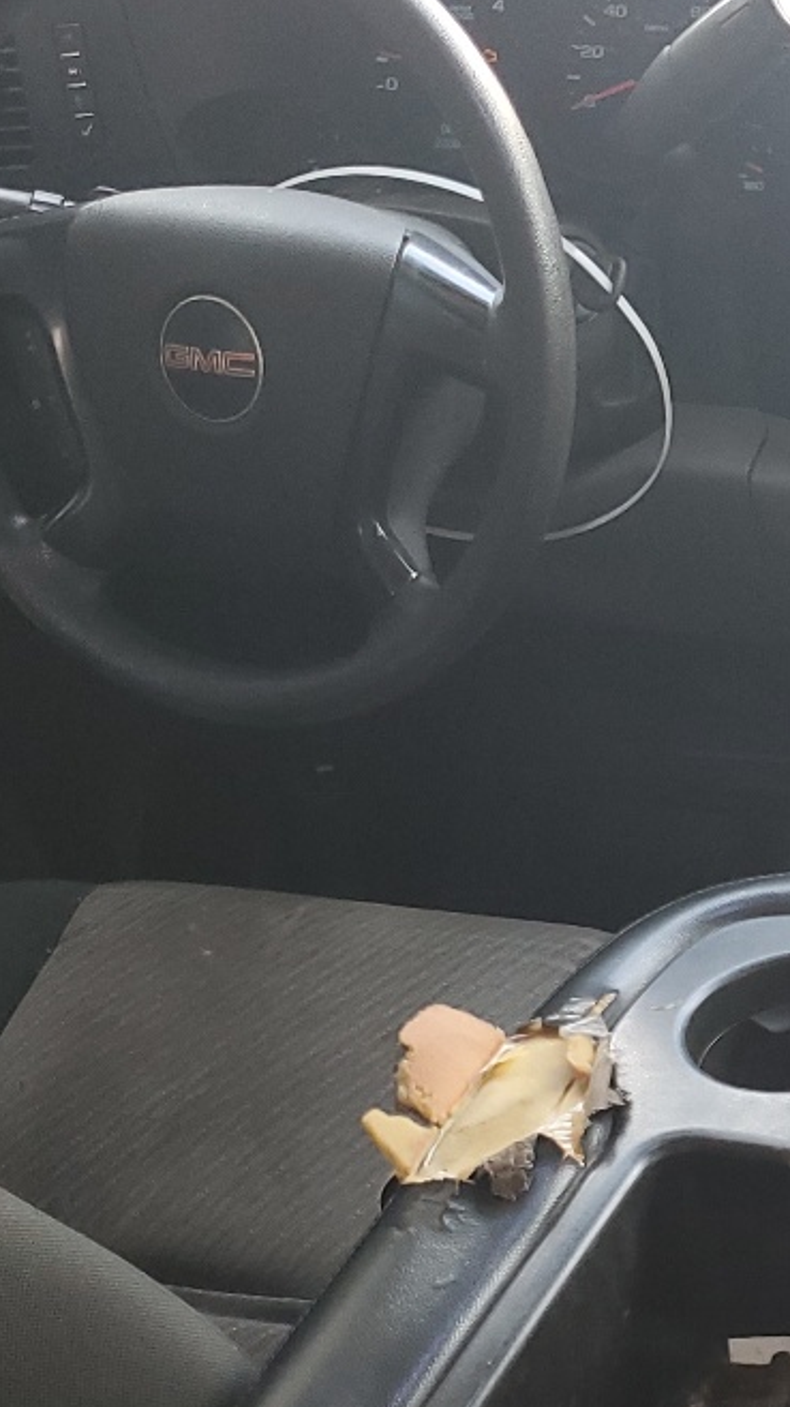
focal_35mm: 69
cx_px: 1139
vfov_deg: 30.0
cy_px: 1079
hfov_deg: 16.2
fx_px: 2573
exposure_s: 1/120
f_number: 1.5
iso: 73
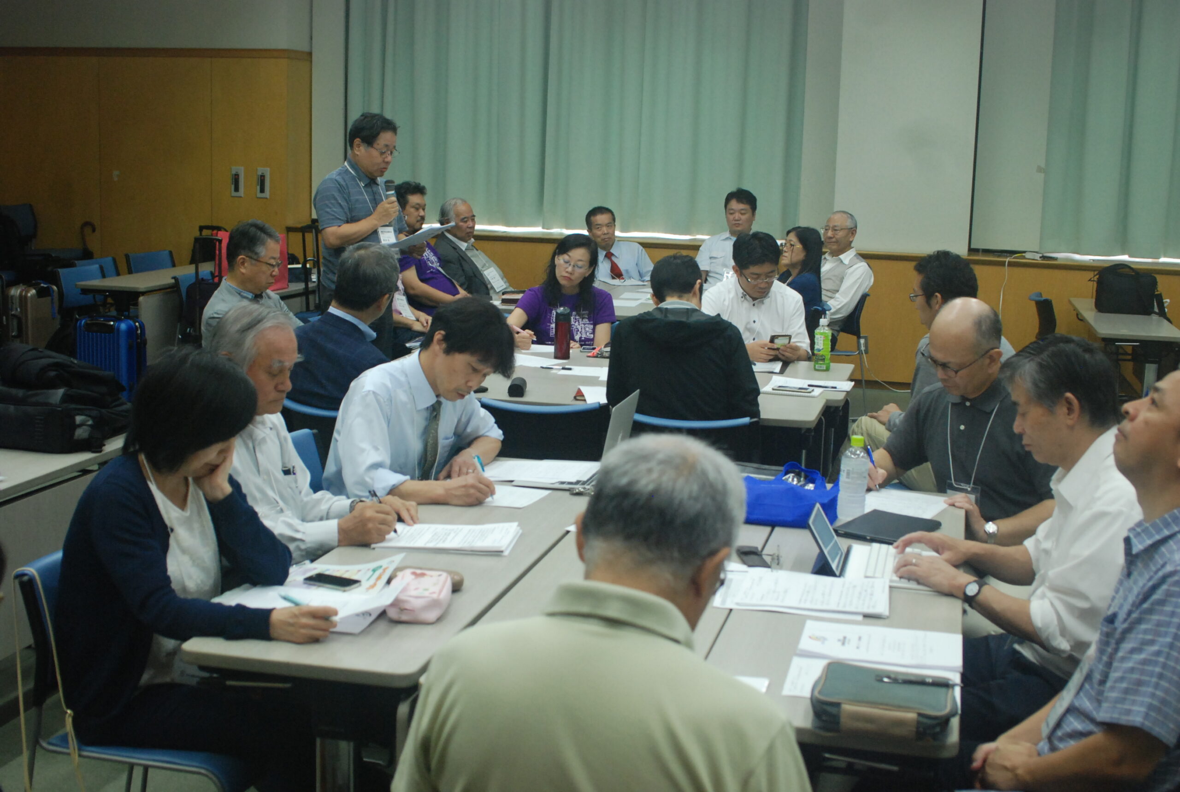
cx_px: 590
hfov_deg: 42.2
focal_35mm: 46
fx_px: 1527
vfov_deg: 29.1
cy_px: 396
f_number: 3.5
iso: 800
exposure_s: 1/60
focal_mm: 31
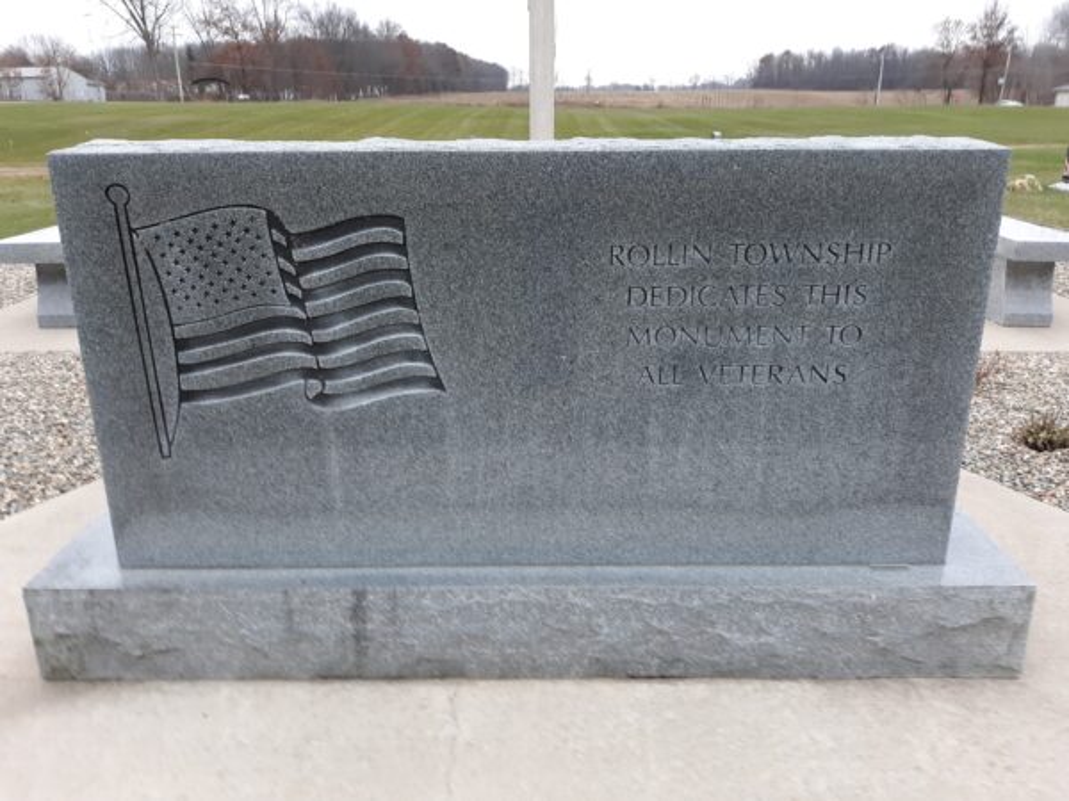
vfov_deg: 49.7
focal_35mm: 28
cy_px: 400
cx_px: 534
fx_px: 865
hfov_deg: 63.4
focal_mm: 3.7
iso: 80
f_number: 1.7
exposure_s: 1/40
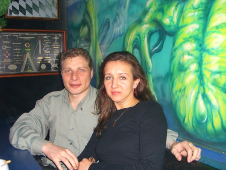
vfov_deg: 37.7
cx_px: 113
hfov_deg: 49.0
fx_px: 248
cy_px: 85
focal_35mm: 38
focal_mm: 7.9
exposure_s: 1/60
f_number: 2.8
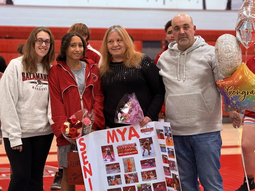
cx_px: 128
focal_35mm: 120
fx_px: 884
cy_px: 96
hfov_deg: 16.4
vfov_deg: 12.3
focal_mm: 15.66
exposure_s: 1/70
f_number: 2.8
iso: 250
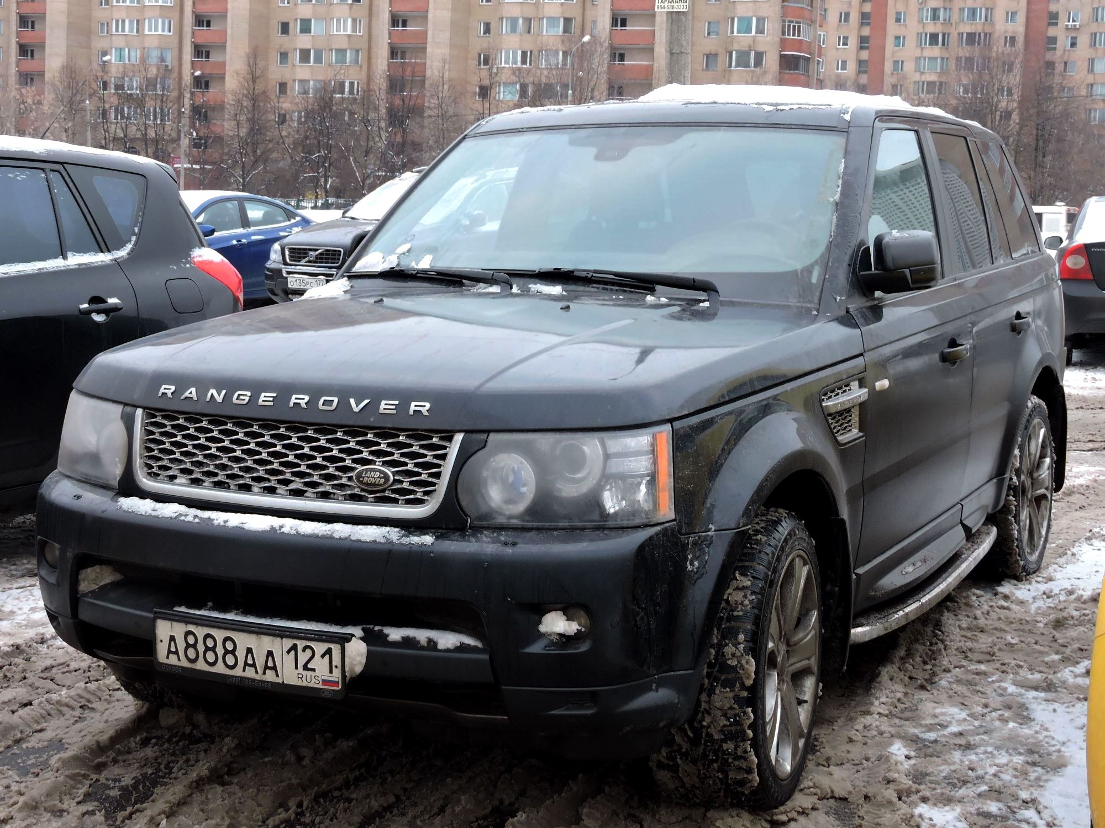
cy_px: 414
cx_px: 552
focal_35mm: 45
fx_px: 1436
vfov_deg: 32.2
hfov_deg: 42.1
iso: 140
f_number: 4
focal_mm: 8.1
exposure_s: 1/30
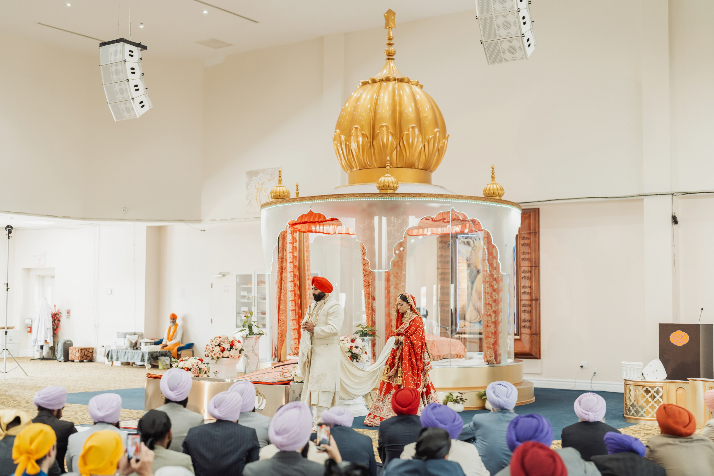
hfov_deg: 39.6
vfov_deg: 27.0
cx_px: 357
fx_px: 992
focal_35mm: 50
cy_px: 238
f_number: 1.8
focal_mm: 50
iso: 500
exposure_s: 1/200
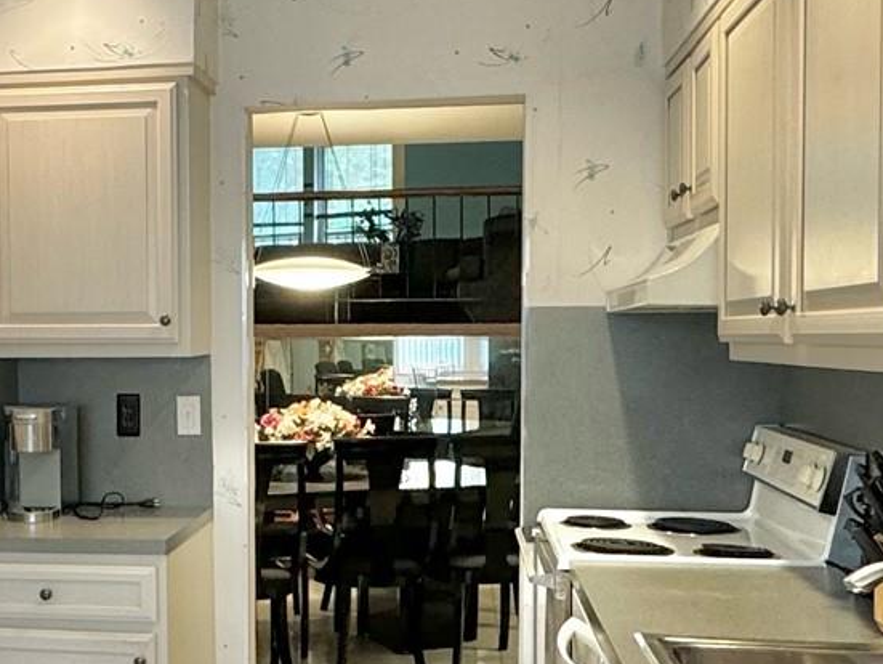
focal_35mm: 52
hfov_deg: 35.8
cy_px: 388
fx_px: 1327
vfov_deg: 28.0
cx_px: 204
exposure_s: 1/60
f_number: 2.2
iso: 200
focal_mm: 2.22
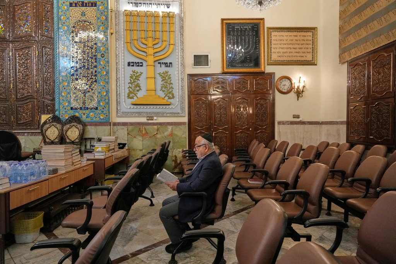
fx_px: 264
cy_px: 132
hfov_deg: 73.8
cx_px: 198
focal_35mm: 24
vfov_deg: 53.1
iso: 4000
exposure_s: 1/500
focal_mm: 24
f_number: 4
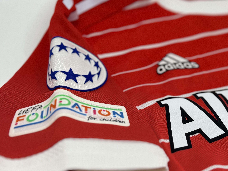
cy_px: 74
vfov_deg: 26.1
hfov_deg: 34.3
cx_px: 120
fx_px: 369
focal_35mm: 56
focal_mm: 6.86
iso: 64
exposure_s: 1/518
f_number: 1.78
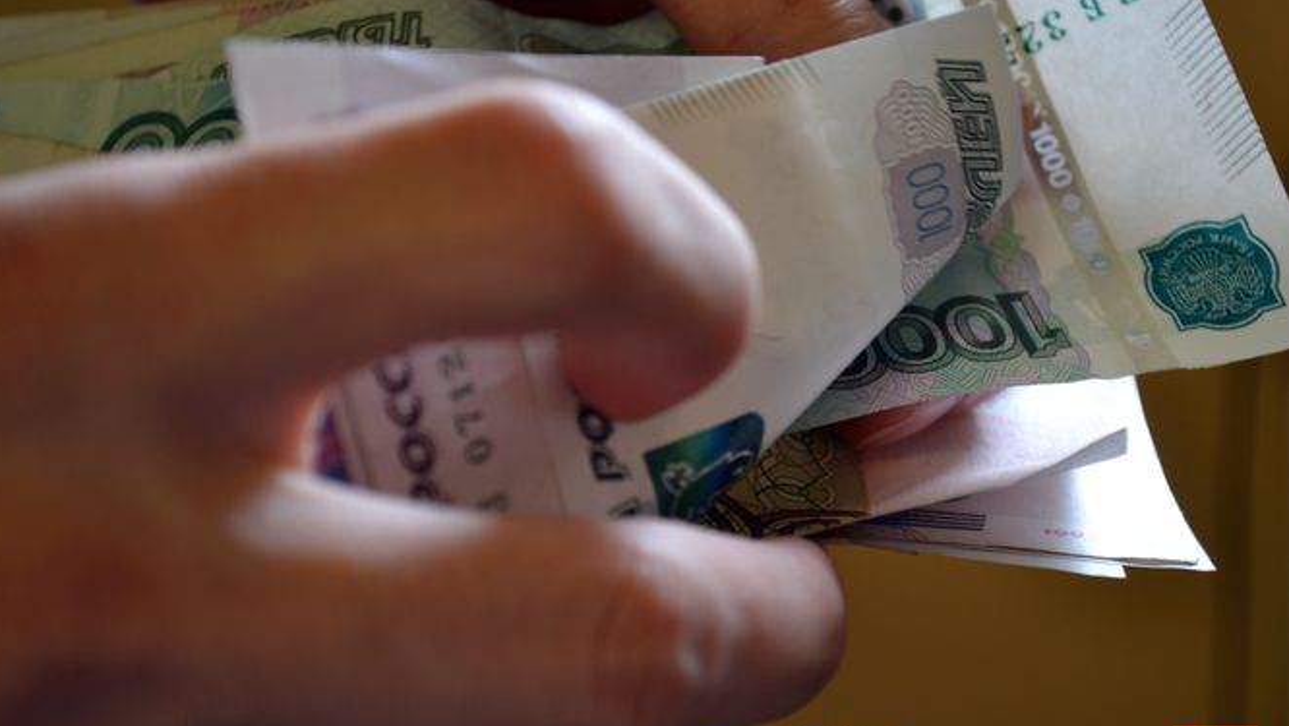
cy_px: 403
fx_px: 2992
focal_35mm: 88
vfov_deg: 13.8
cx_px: 640
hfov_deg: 24.3
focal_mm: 55
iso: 400
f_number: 5.6
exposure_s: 1/20
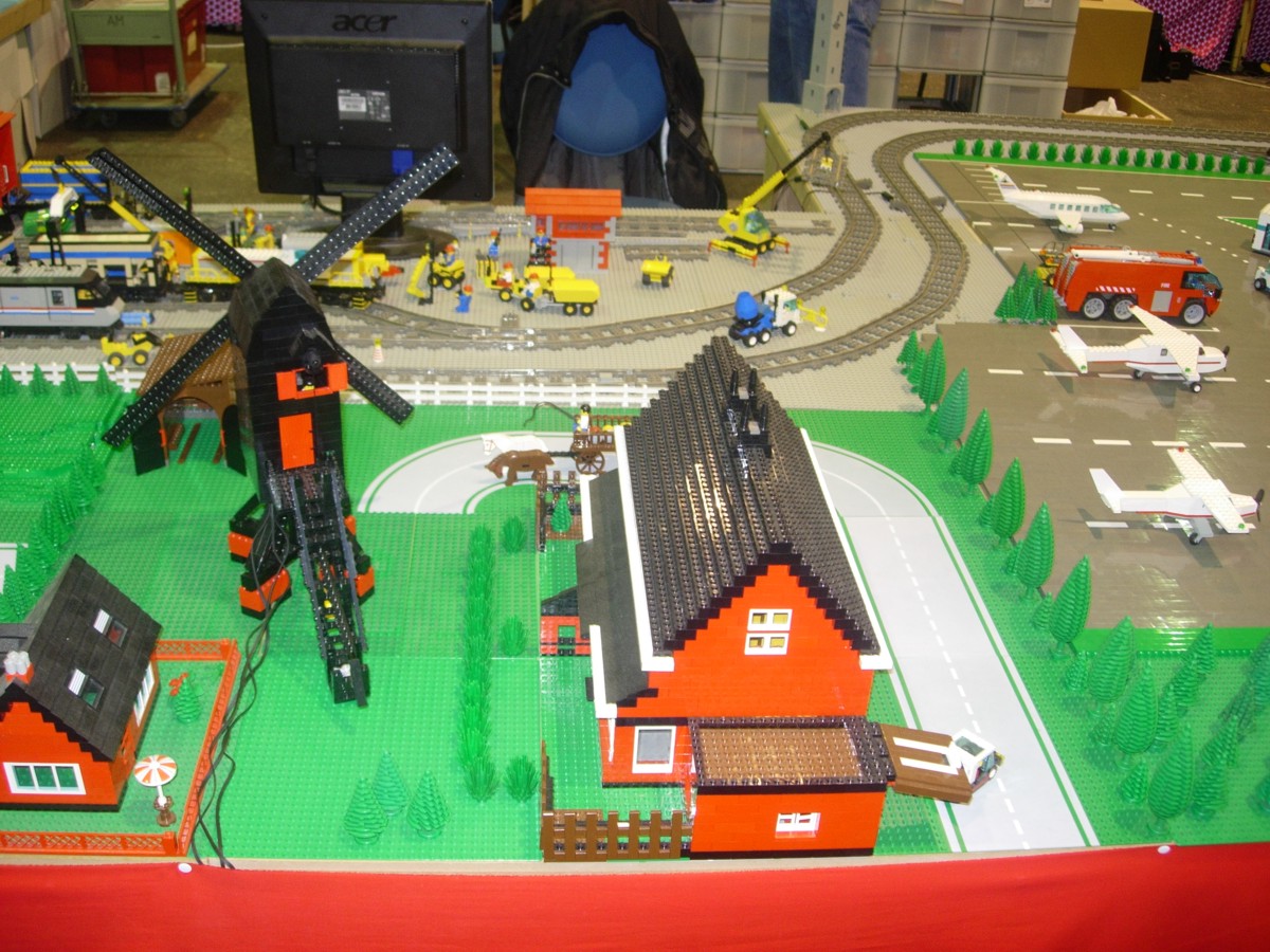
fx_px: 1394
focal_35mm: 38
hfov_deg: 49.0
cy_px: 476
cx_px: 635
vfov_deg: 37.7
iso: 79
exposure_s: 1/9.7
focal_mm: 7.8
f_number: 2.8
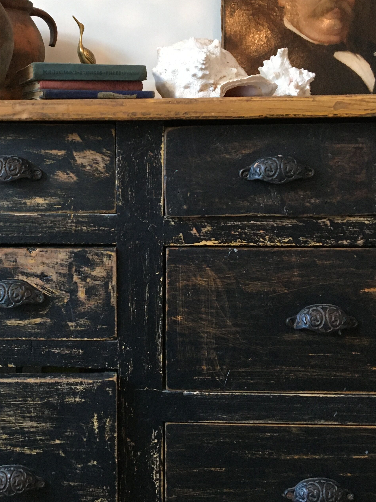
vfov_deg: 41.2
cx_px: 103
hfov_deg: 31.1
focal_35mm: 46
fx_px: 666
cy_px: 231
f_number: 2.2
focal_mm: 4.15
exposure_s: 1/33
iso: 200
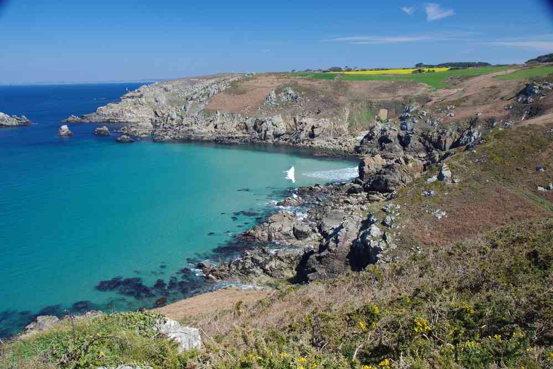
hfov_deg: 60.3
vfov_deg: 42.3
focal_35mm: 31
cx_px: 276
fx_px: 476
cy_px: 184
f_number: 11
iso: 200
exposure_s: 1/50
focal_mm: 20.6
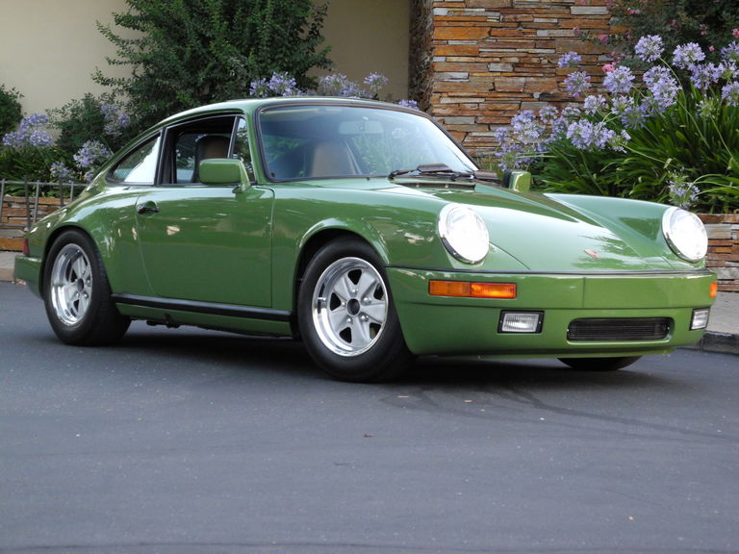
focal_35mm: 94
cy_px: 277
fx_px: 2007
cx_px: 370
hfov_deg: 20.9
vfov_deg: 15.7
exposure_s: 1/28.7
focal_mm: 20.1
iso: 400
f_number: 4.5
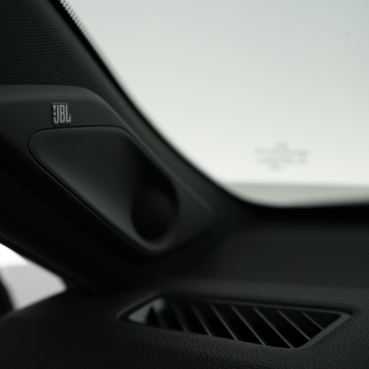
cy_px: 184
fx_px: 591
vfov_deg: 34.7
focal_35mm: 49
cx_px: 110
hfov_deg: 34.2
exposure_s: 1/60
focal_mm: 38
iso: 1600
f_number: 4
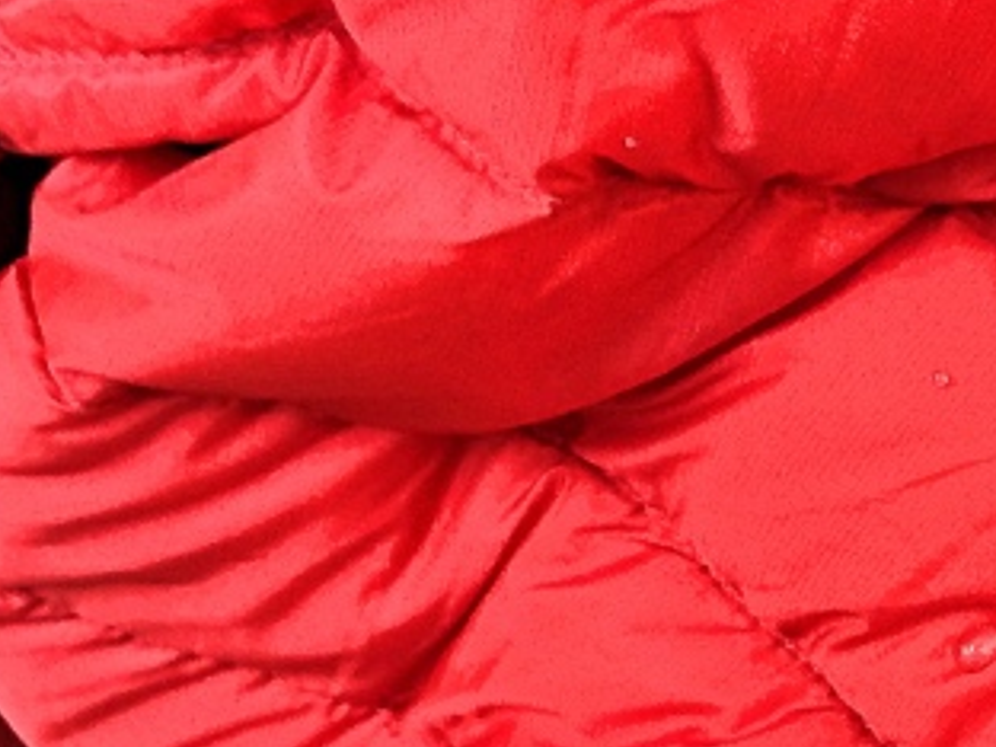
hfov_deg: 19.5
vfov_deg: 15.6
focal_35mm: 93
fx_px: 2676
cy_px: 753
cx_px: 1293
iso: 100
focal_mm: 4.15
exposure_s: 1/33
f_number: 2.2
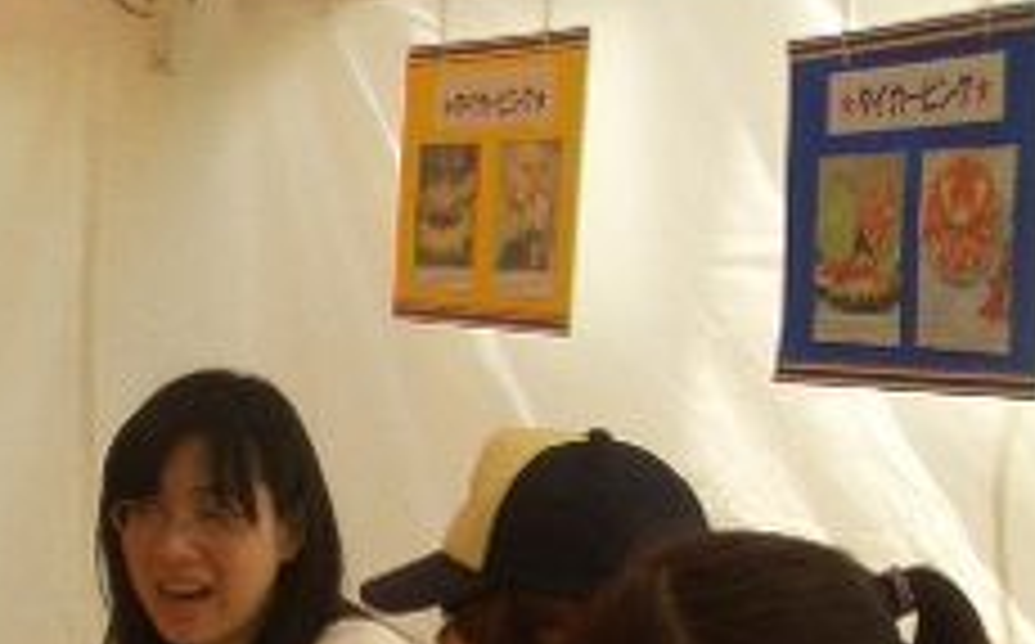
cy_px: 894
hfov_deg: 18.9
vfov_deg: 11.7
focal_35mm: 108
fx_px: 3042
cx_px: 36
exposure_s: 1/80
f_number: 4
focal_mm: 4.8
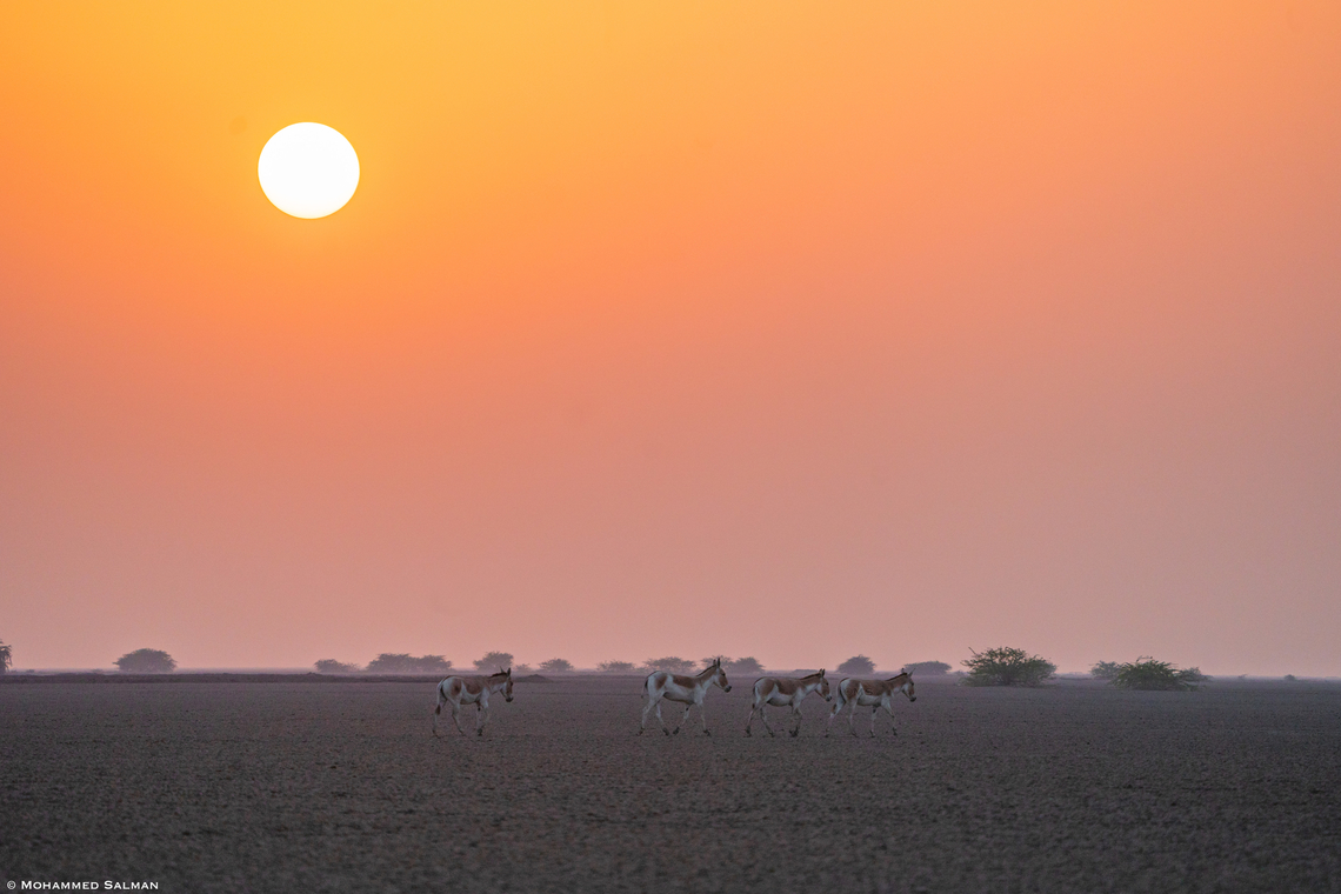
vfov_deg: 5.0
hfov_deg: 7.4
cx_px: 670
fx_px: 10317
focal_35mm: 277
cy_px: 447
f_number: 5.6
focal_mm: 277
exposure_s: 1/2000
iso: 800
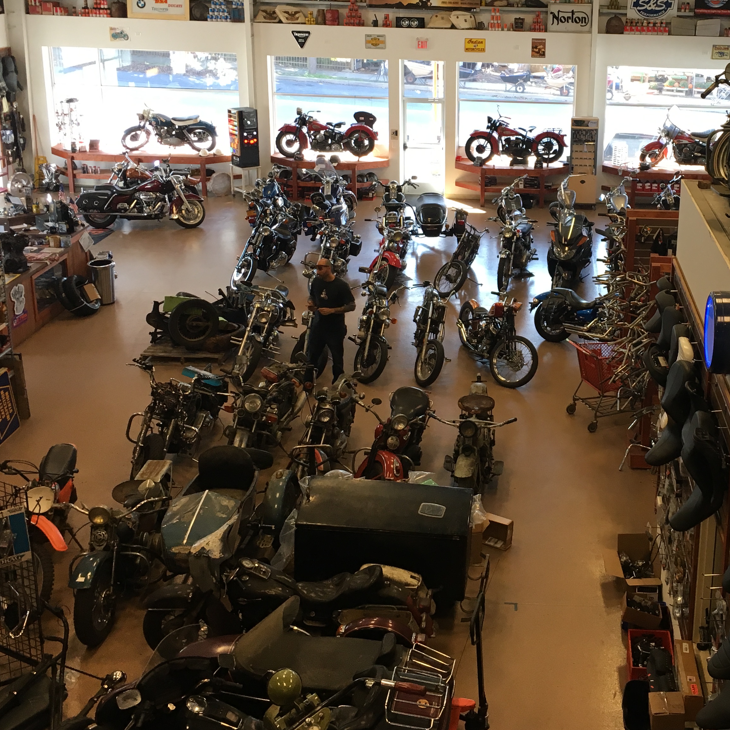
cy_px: 265
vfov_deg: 37.3
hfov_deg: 36.8
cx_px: 533
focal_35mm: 45
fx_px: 1074
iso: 25
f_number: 2.2
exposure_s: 1/30
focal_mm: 4.15
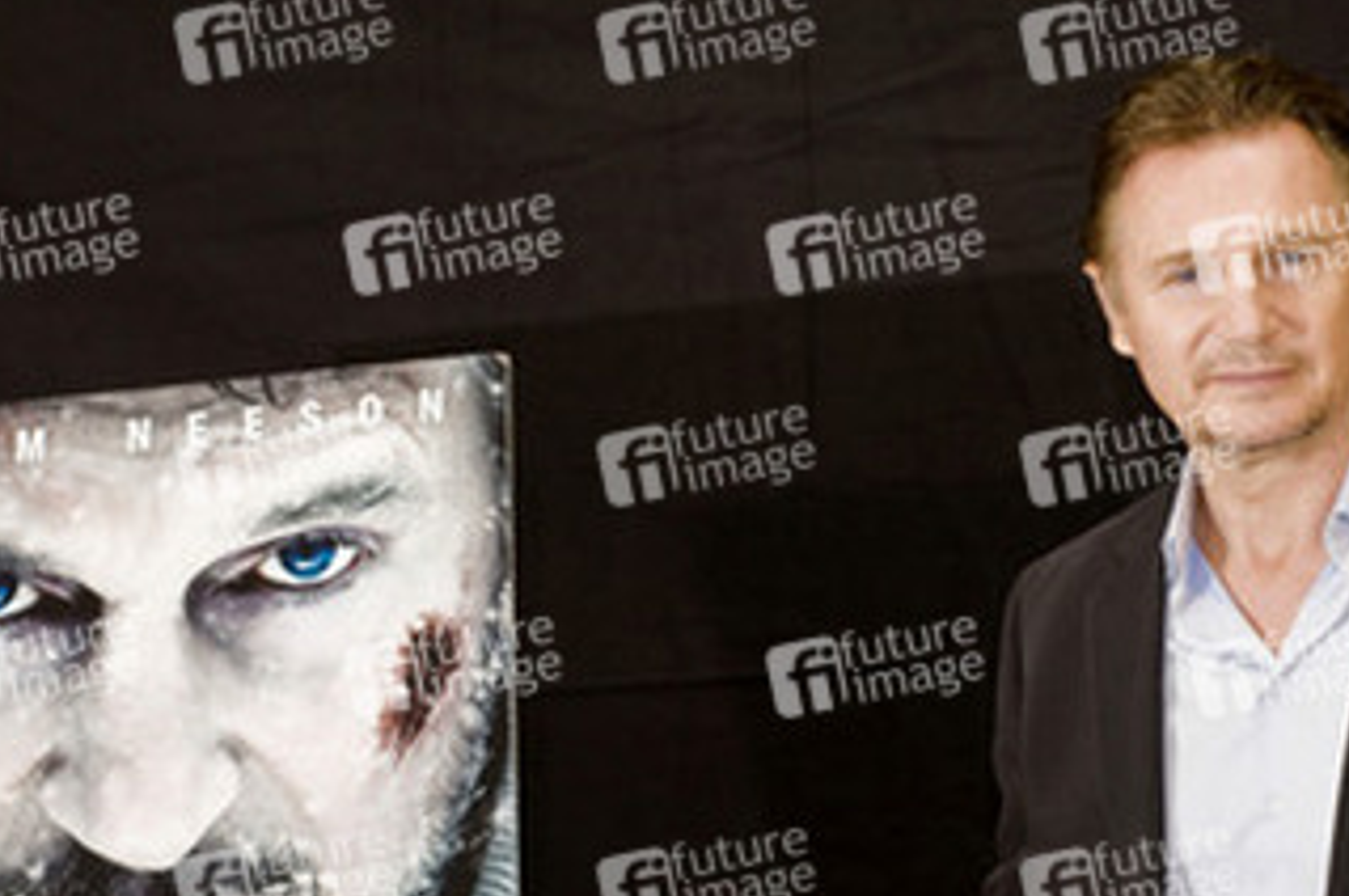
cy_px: 562
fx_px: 4230
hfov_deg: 18.1
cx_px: 761
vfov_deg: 12.1
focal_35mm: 113
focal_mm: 80
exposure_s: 1/200
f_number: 5
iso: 1600
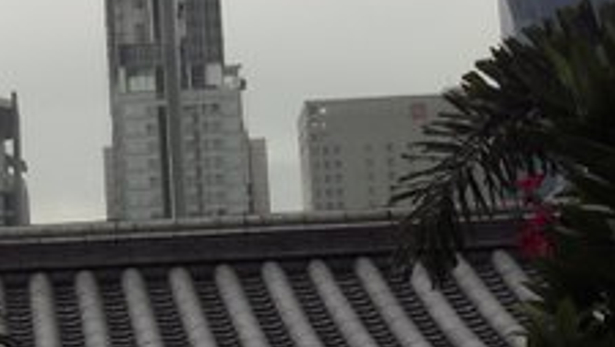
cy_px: 169
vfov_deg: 8.3
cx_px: 150
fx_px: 2399
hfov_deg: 14.5
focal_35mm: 147
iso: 100
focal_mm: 6.2
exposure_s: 1/200
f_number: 2.8
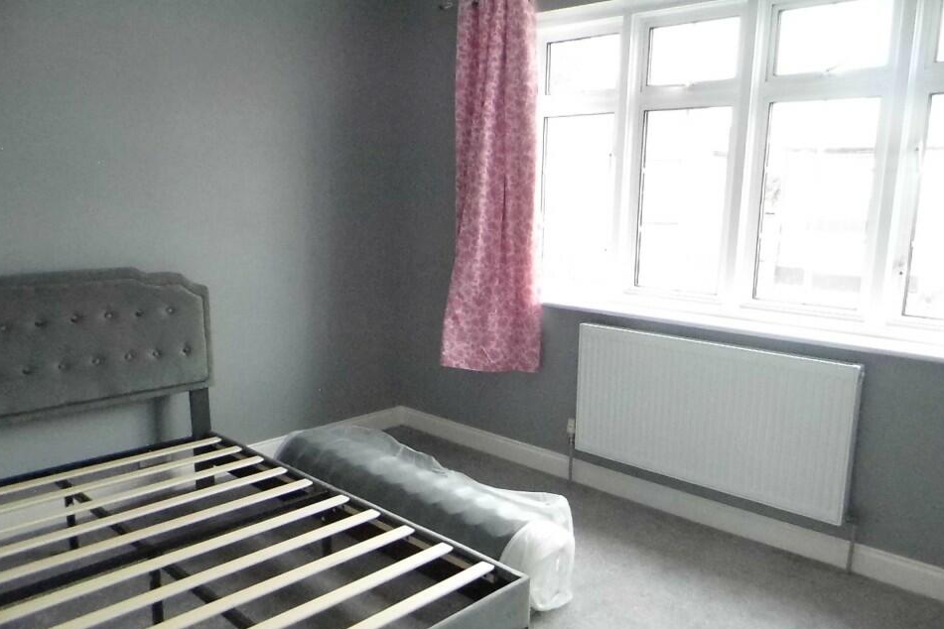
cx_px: 479
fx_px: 734
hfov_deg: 65.5
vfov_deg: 46.3
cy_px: 349
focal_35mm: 28
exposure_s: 1/500
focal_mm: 4.5
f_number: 3.1
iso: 1600
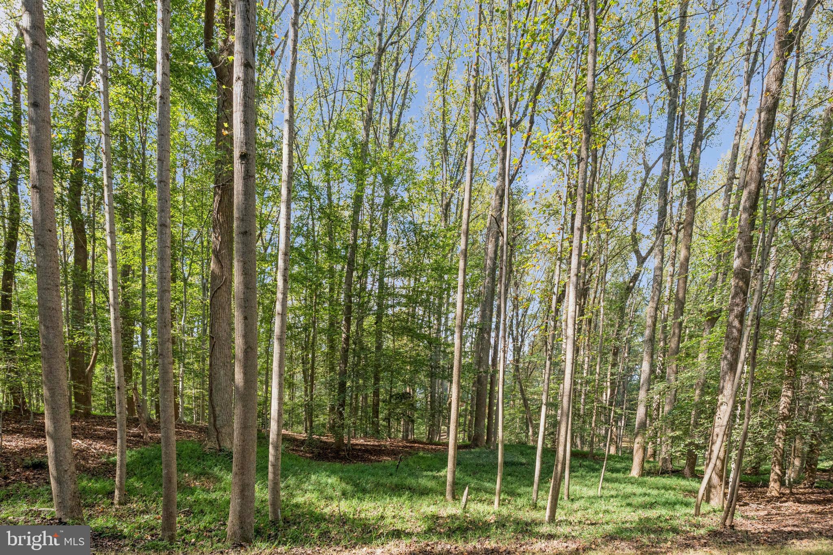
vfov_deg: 73.7
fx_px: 370
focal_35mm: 16
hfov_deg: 96.7
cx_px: 416
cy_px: 278
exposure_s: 1/160
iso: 1000
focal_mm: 16
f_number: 10
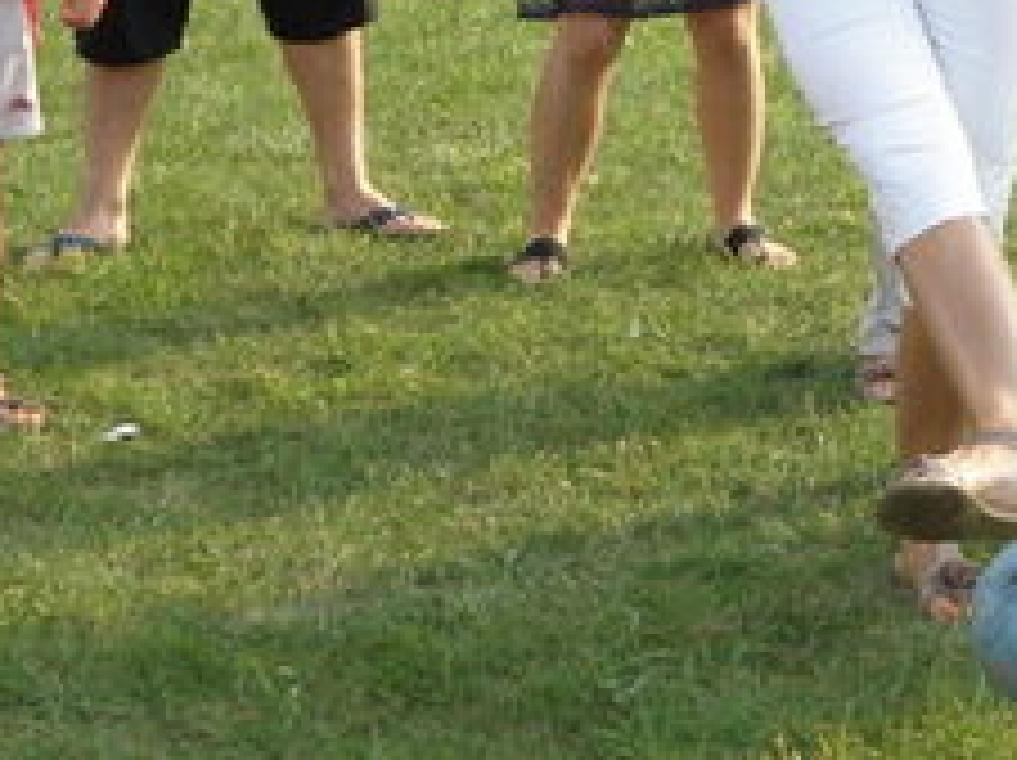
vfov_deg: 8.9
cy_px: -43
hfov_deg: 11.8
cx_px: 1004
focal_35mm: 166
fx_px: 4872
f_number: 3.8
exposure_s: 1/500
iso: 160
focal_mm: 13.38
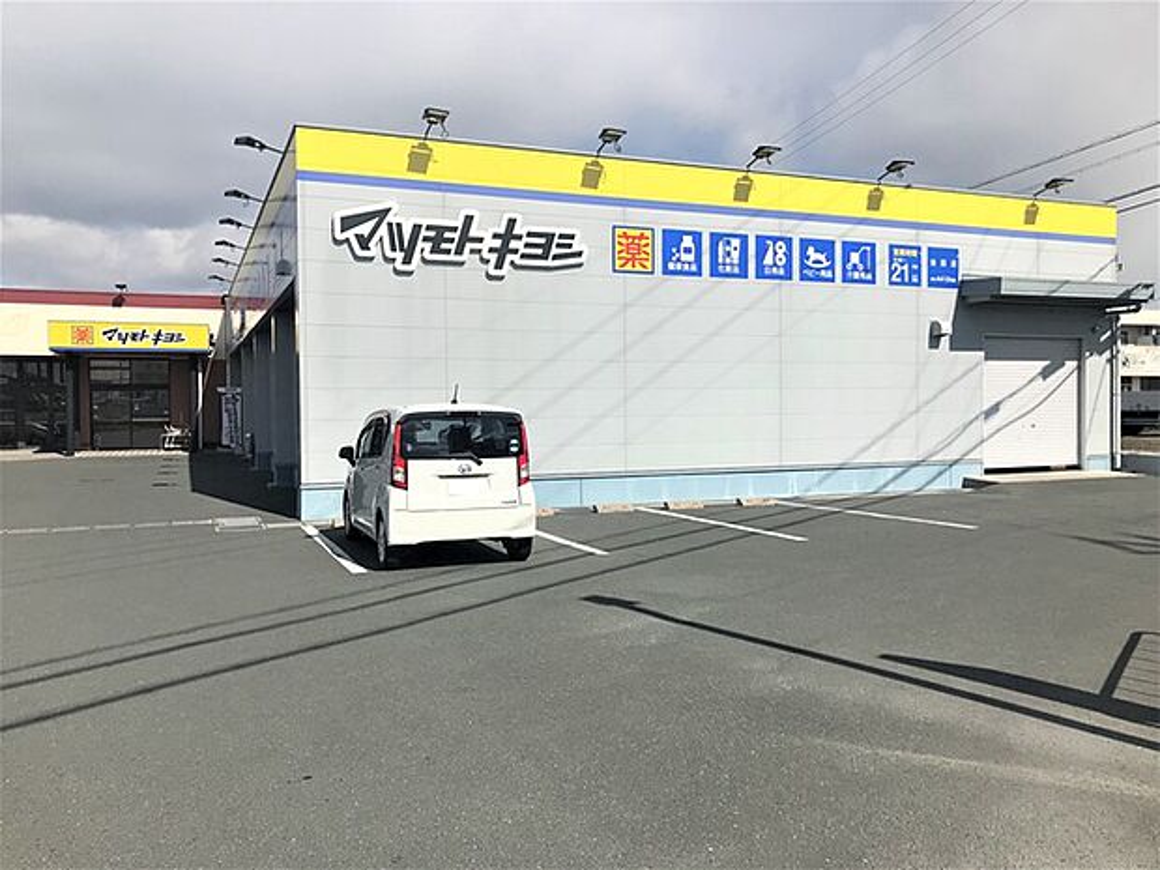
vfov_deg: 49.7
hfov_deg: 63.4
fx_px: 938
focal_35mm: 28
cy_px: 435
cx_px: 580
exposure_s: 1/5650
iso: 20
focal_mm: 3.99
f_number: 1.8
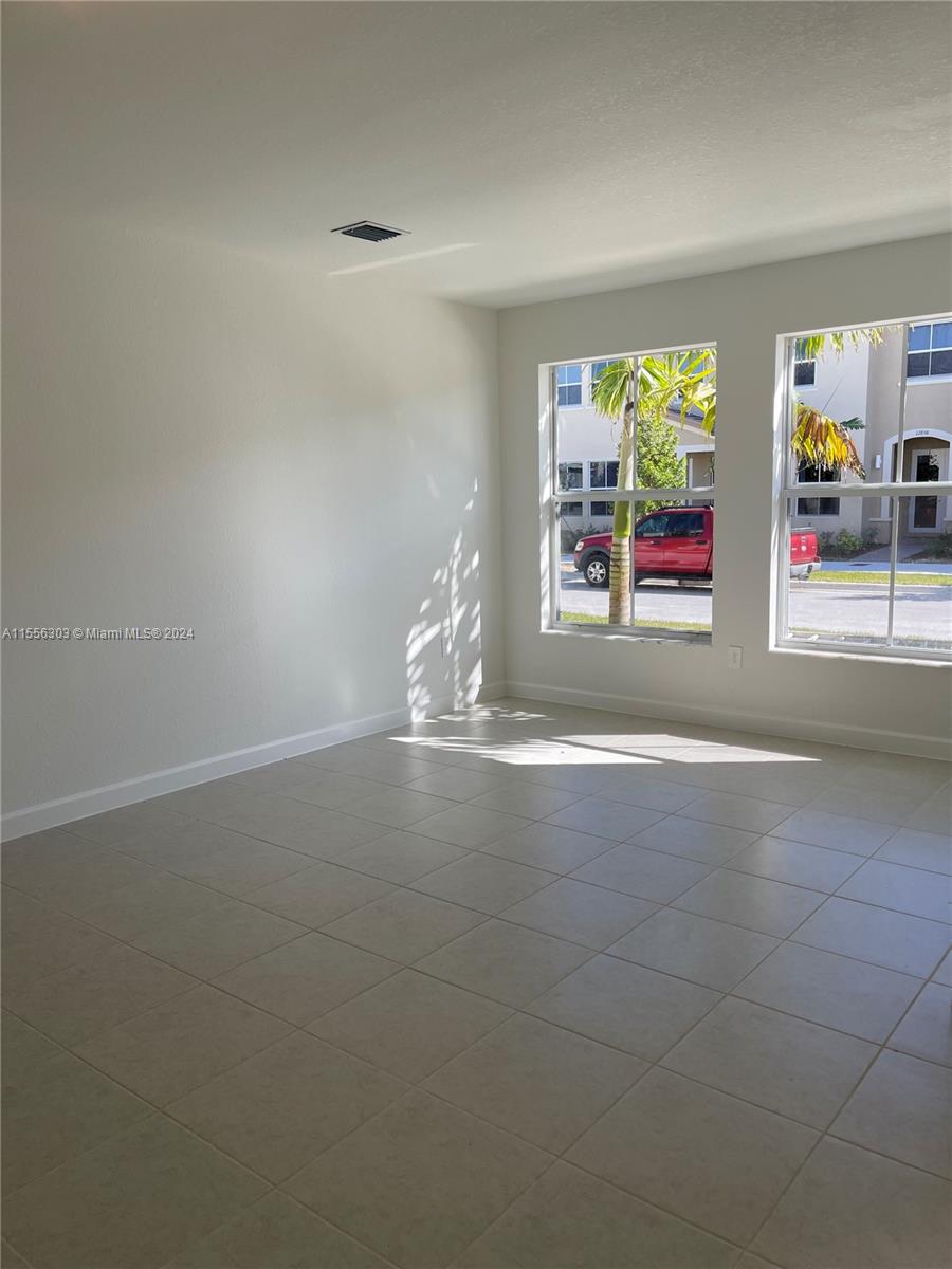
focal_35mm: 25
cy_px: 634
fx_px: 917
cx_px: 476
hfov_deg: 54.9
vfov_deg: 69.4
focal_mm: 5.1
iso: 32
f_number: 1.6
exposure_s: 1/391
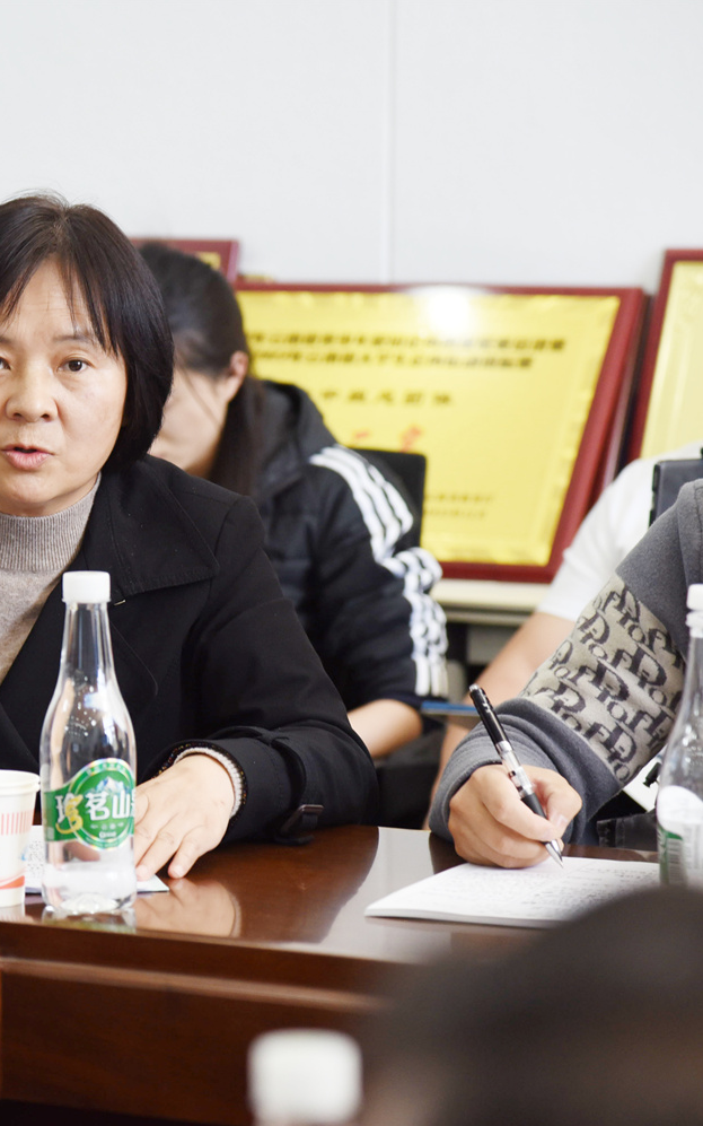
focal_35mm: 184
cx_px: 81
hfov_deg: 7.1
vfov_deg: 11.4
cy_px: 563
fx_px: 5641
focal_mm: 120
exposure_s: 1/320
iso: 1250
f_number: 4
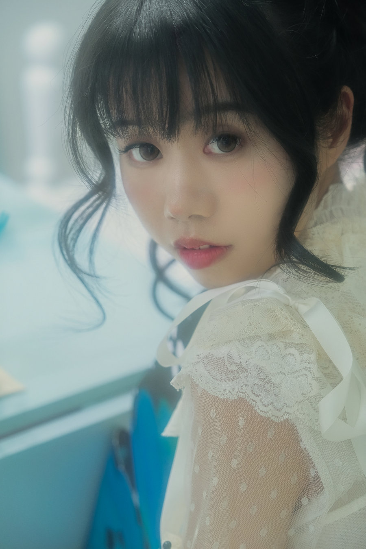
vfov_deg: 24.5
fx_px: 1266
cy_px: 274
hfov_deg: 16.5
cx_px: 183
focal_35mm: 83
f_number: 2.8
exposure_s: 1/60
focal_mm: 55
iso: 640
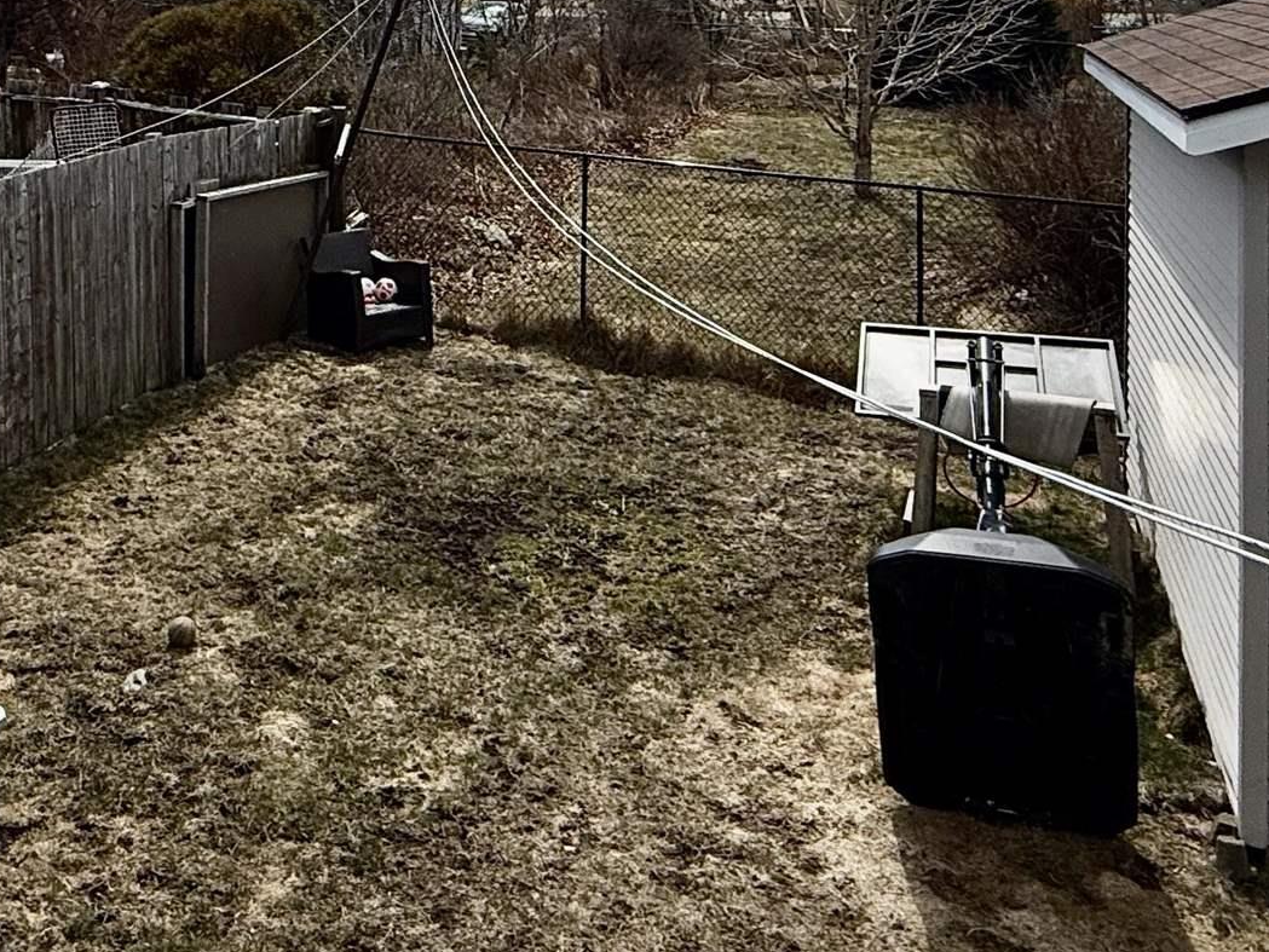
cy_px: -125
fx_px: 1503
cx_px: 375
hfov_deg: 44.7
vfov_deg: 30.9
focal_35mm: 41
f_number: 2.2
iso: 40
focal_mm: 2.22
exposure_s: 1/6173
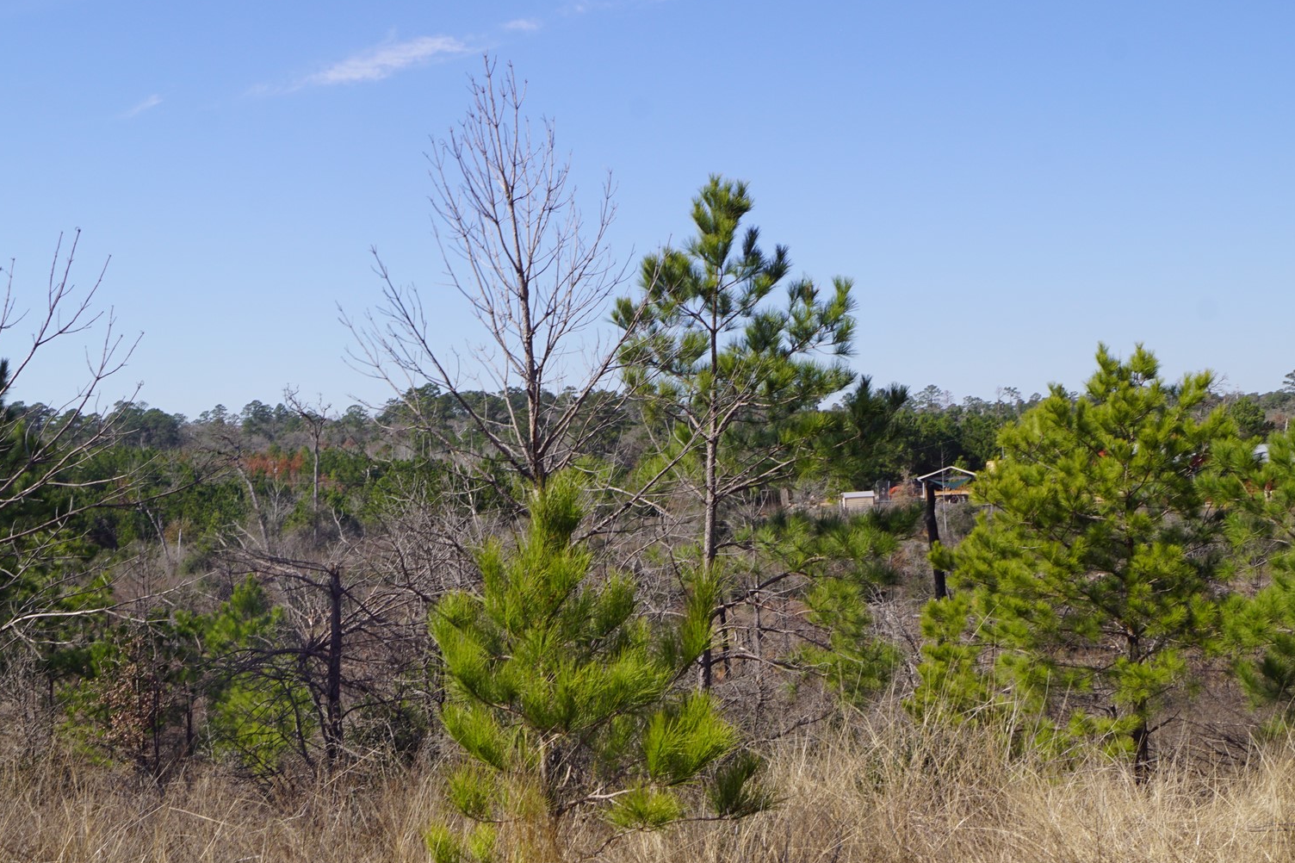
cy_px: 600
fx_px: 1870
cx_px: 609
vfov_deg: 25.8
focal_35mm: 52
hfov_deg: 38.2
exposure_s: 1/80
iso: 100
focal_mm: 24
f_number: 13
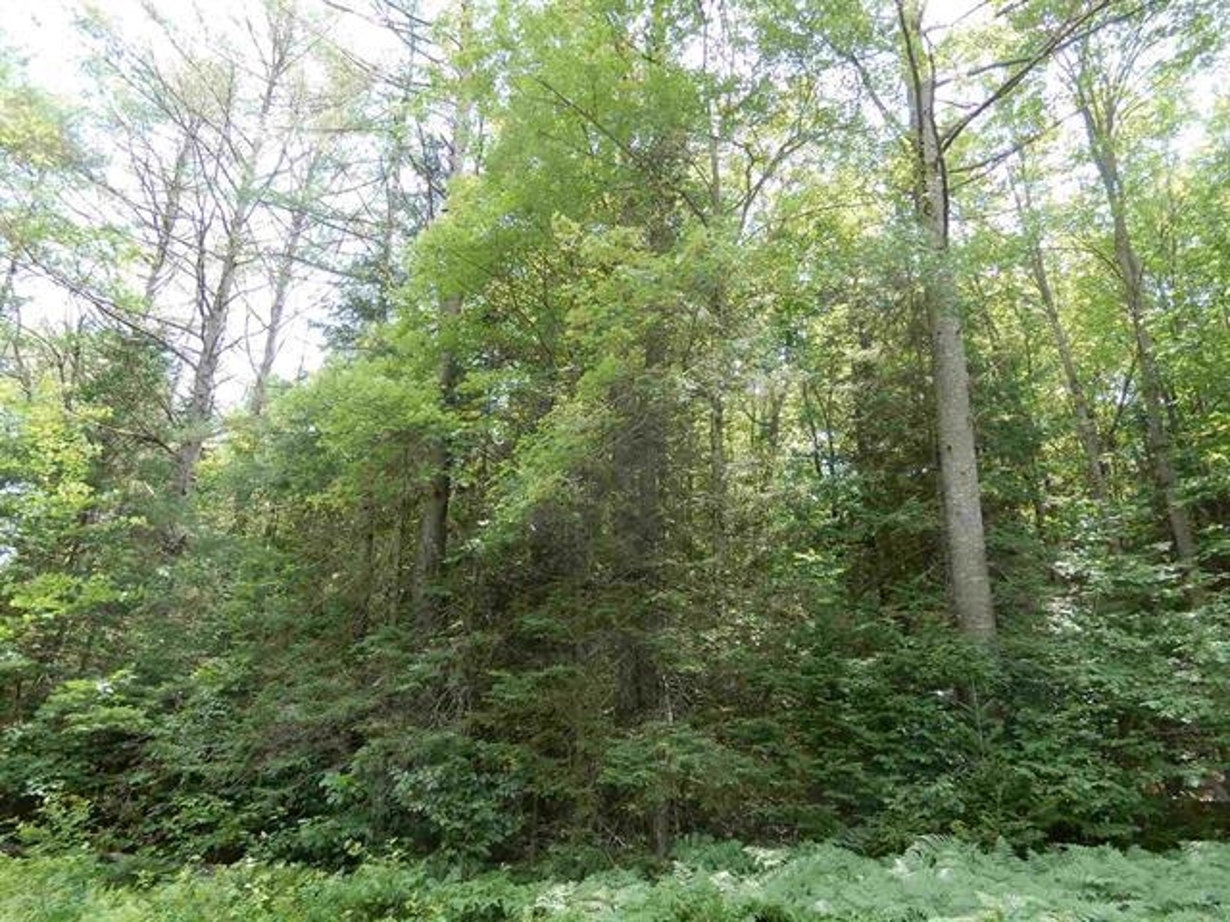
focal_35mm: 24
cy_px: 461
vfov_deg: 56.8
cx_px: 615
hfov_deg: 71.6
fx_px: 853
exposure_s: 1/100
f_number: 3.4
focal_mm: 4.3
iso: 80
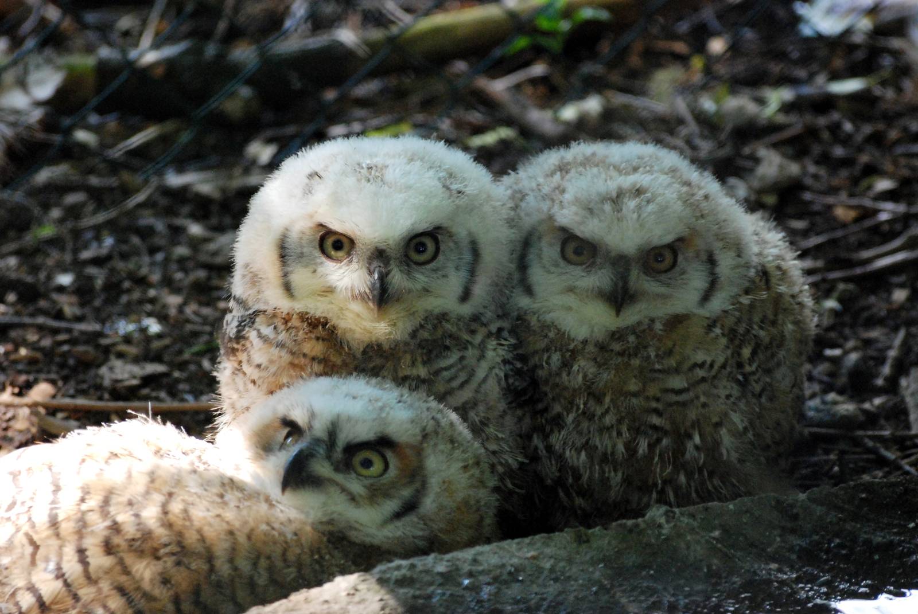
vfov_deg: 4.7
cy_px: 307
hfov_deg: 7.0
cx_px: 459
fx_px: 7468
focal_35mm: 292
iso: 1600
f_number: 4.8
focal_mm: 195
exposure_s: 1/160
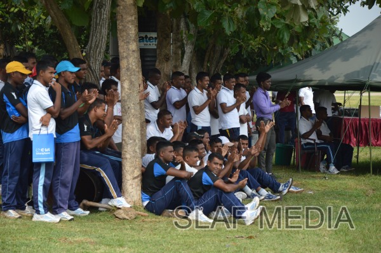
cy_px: 126
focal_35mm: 158
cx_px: 190
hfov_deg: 13.1
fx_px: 1664
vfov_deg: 8.7
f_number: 5.6
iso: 400
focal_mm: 105
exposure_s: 1/800
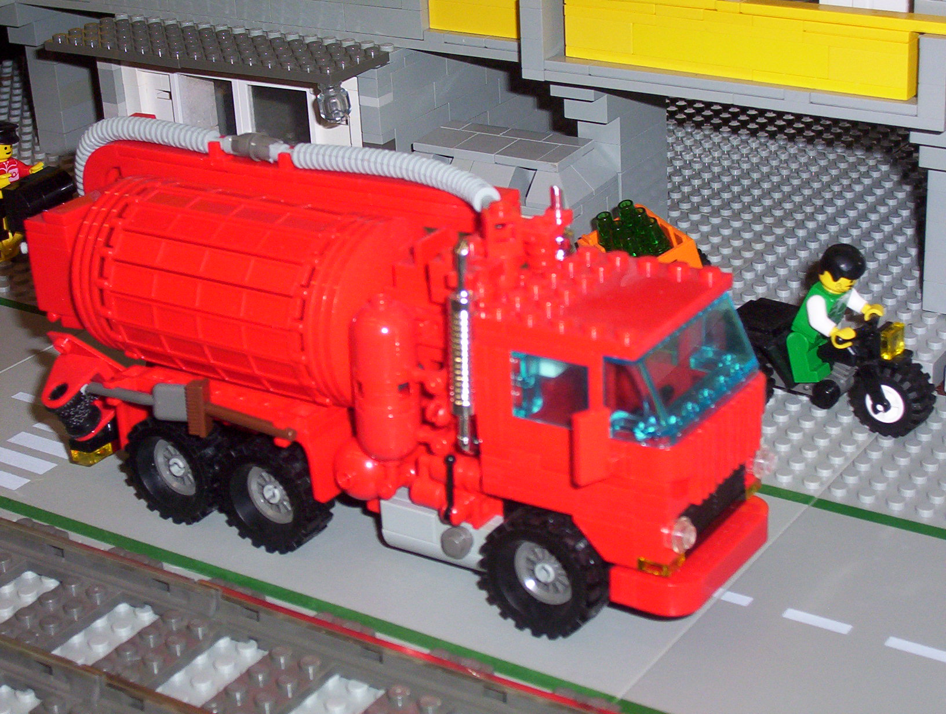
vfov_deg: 18.3
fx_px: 2219
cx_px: 473
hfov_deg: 24.1
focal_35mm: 81
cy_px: 357
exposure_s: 1/93.2
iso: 140
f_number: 3.62
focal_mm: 10.76
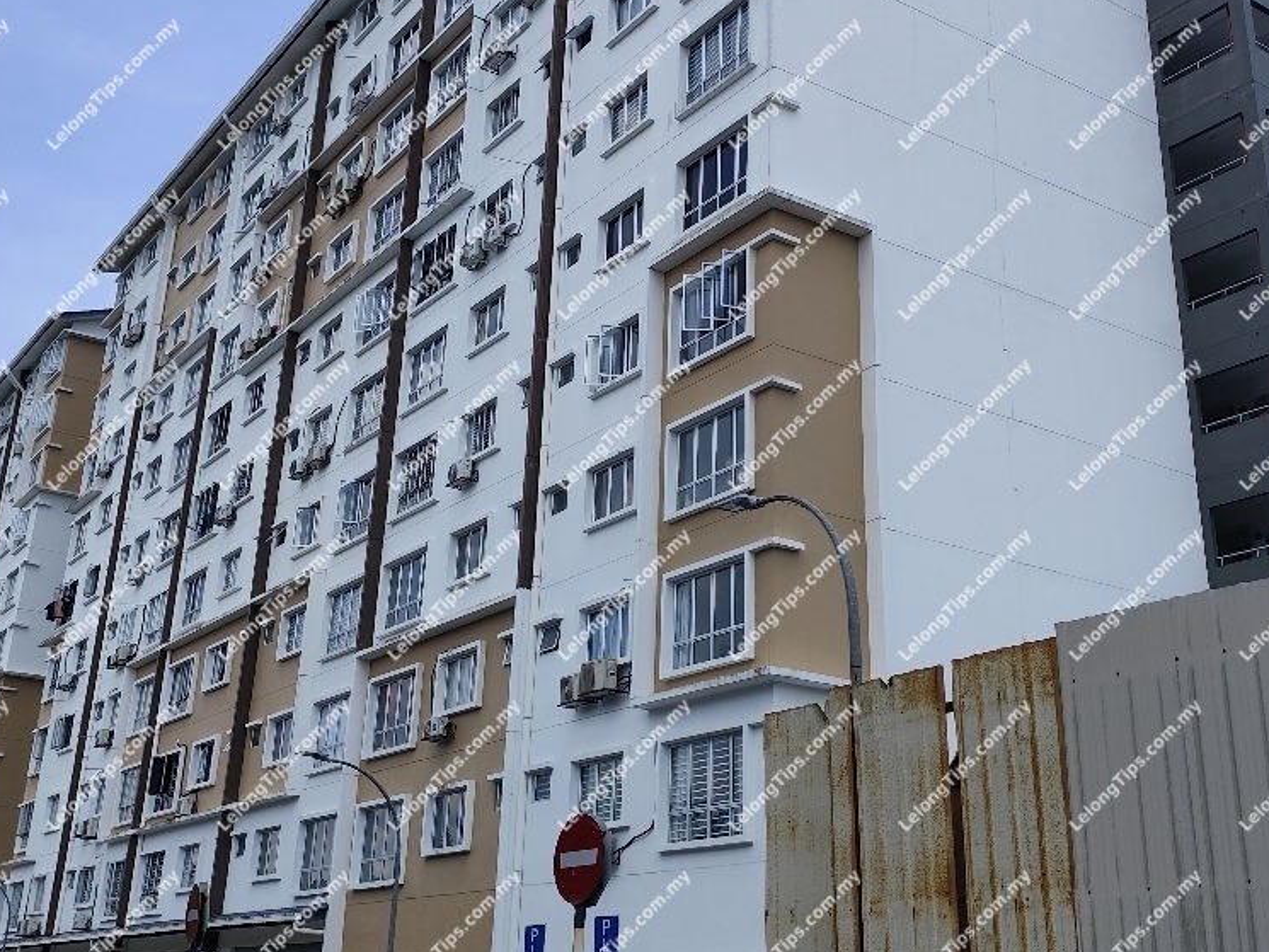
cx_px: 593
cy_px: 295
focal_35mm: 39
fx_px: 1430
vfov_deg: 36.3
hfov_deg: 47.8
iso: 50
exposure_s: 1/997
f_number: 1.65
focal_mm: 6.14
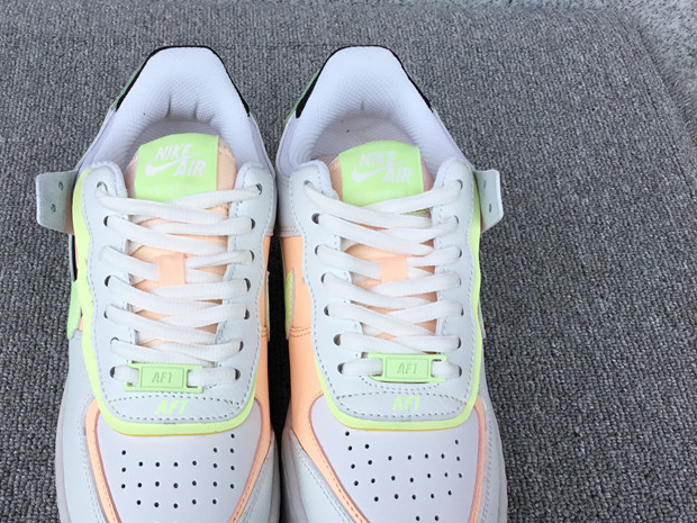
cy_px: 337
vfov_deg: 32.0
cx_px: 261
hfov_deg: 41.8
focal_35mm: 45
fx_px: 906
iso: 25
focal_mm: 3.3
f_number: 2.4
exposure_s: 1/420
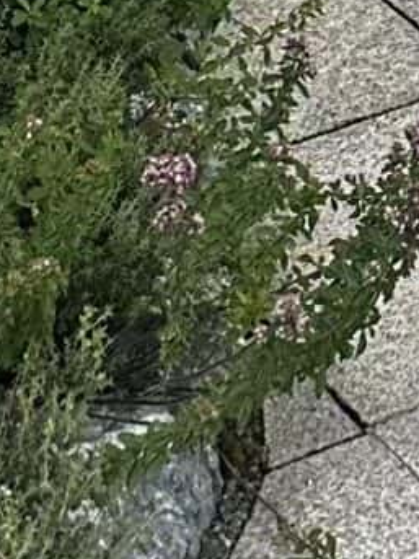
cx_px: 434
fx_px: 2891
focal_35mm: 179
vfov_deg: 8.3
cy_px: -1377
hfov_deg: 8.2
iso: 320
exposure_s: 1/60
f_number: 1.78
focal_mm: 6.86
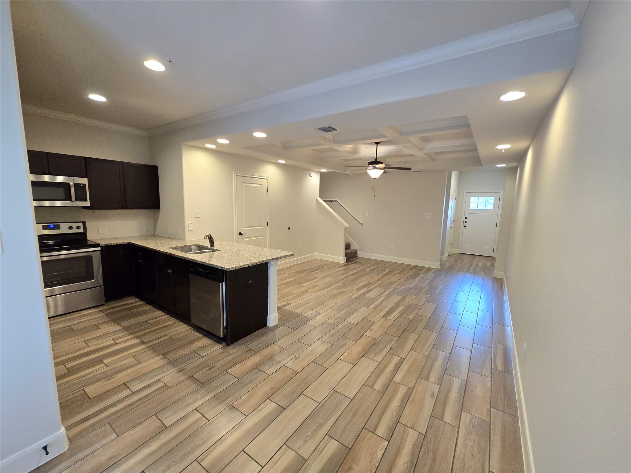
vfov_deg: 89.9
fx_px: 237
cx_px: 316
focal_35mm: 13
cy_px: 236
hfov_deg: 106.2
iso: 400
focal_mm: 2.2
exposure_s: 1/60
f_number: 2.2
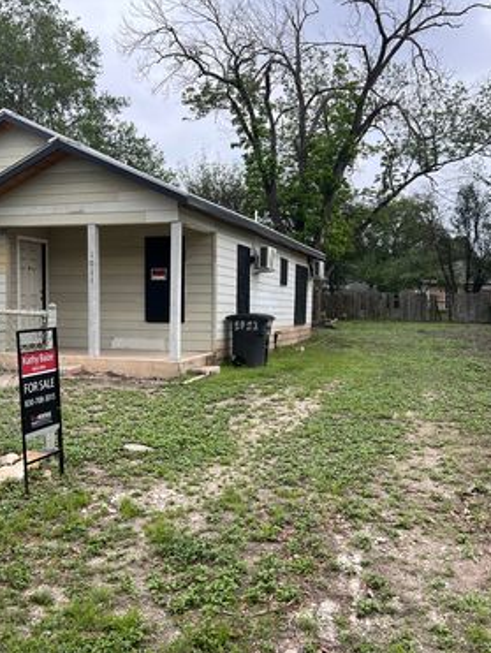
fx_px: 661
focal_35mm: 35
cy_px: 326
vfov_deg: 52.6
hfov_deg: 40.7
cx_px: 209
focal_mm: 5.7
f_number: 1.5
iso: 50
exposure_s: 1/2299
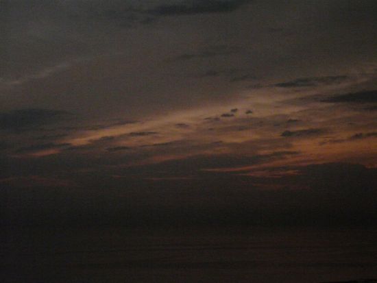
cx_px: 188
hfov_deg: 29.0
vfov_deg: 21.9
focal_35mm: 67
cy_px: 142
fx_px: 730
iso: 800
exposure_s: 1/8
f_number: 3.2
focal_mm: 11.1
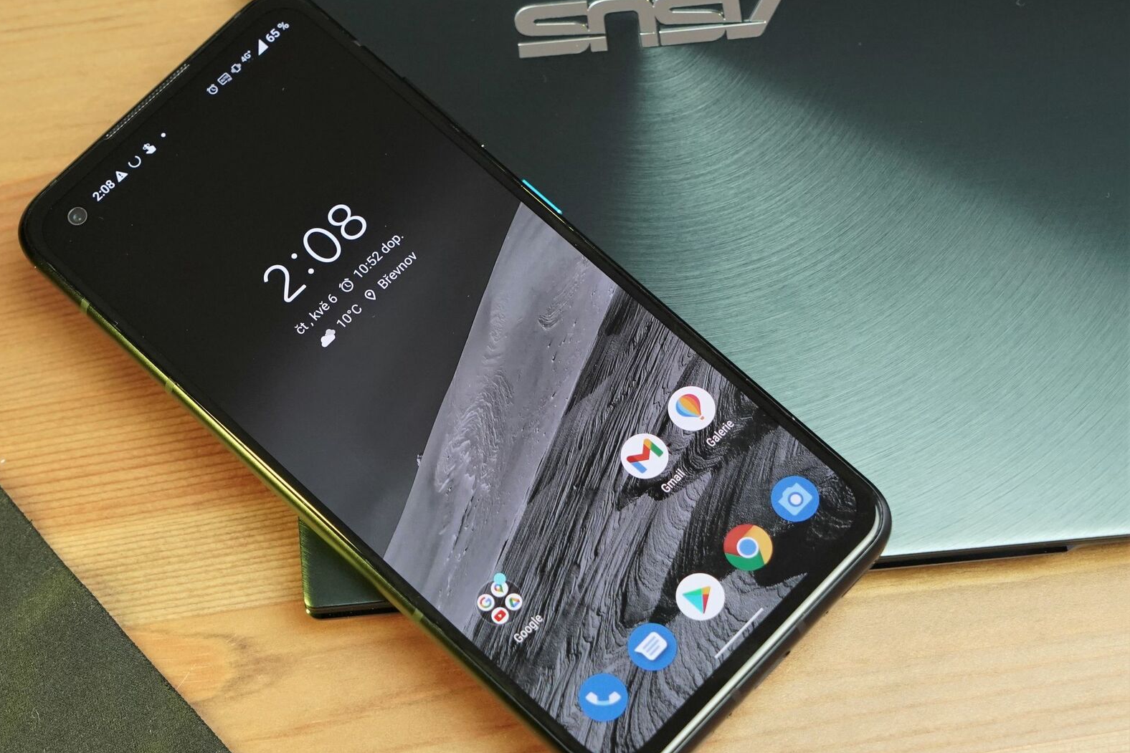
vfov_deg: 20.3
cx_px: 442
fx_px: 2103
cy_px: 398
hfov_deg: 30.0
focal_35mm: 67
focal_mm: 55
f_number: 7.1
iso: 3200
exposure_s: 1/250
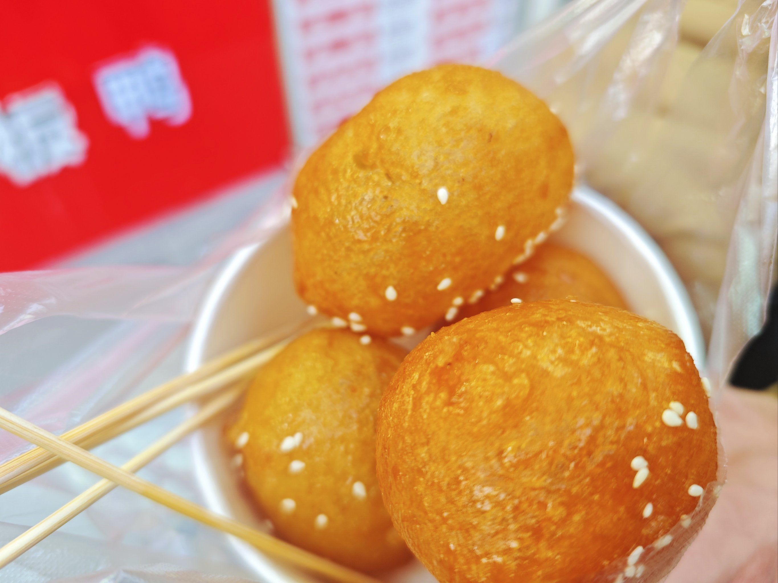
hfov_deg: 73.9
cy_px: 292
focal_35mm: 23
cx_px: 389
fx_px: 517
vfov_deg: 58.9
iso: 64
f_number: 1.6
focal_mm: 6.55
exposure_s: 1/100
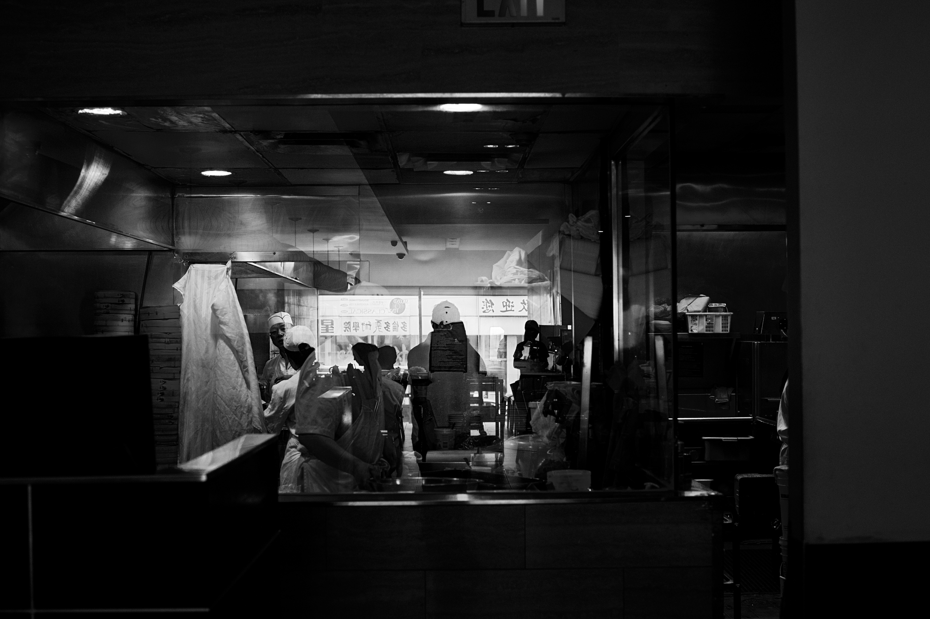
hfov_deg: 39.6
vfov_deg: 27.0
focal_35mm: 50
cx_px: 465
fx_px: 1291
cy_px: 310
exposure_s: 1/80
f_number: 5
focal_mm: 50
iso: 800
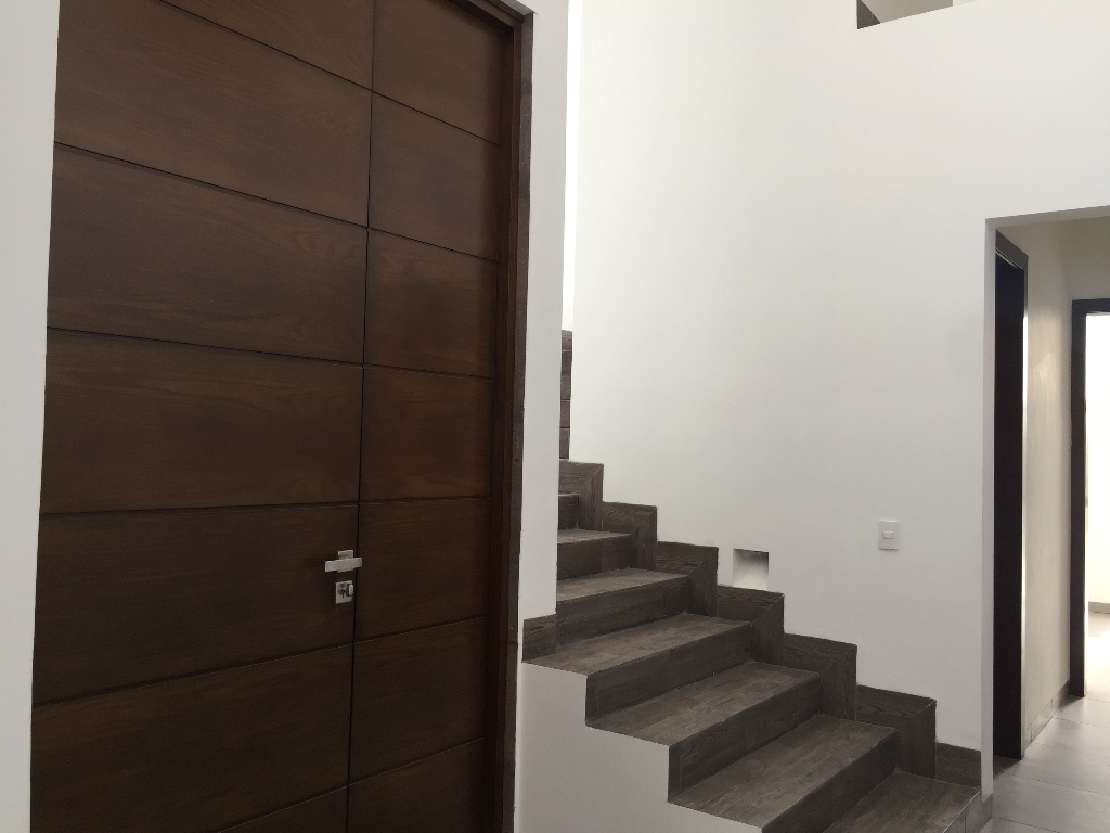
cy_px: 416
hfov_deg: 61.7
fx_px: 930
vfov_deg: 48.2
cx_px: 555
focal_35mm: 29
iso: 50
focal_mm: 4.15
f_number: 2.2
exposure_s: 1/120
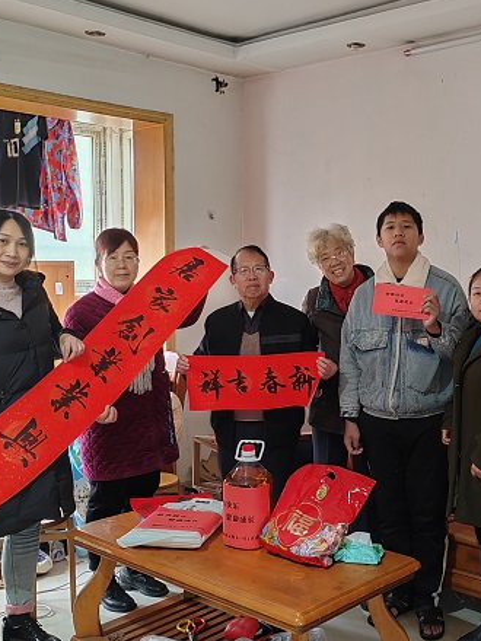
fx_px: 834
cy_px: 319
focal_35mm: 45
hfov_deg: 31.5
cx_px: 369
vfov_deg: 42.1
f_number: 1.9
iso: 4000
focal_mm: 5.52
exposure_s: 1/25
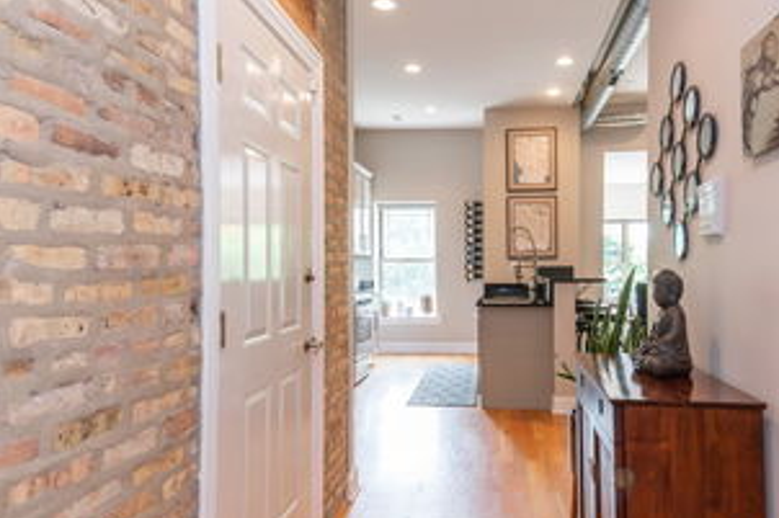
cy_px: 265
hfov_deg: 67.0
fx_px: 584
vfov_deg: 47.9
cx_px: 451
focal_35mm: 27
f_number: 8
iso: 200
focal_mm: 17
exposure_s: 1/5
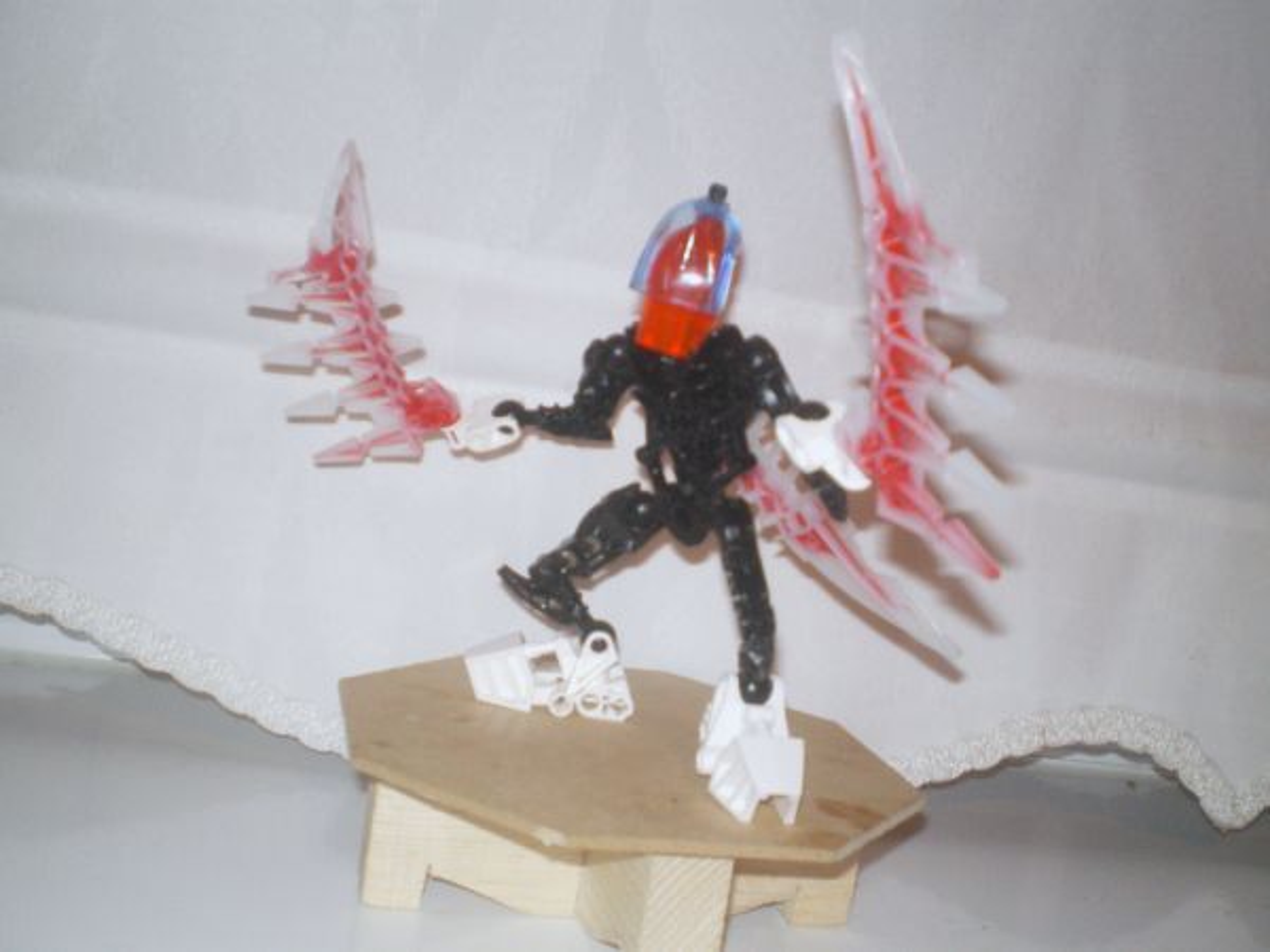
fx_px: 1394
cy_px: 476
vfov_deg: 37.7
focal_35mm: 38
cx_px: 635
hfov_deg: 49.0
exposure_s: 1/30
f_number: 3.1
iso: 400
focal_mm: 6.3
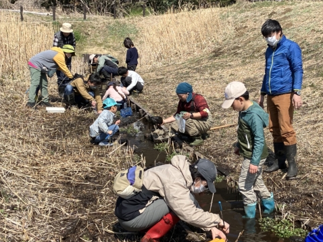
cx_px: 204
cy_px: 120
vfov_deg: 24.4
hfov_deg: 32.0
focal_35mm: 60
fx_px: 560
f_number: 1.8
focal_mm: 3.99
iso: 32
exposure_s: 1/1736
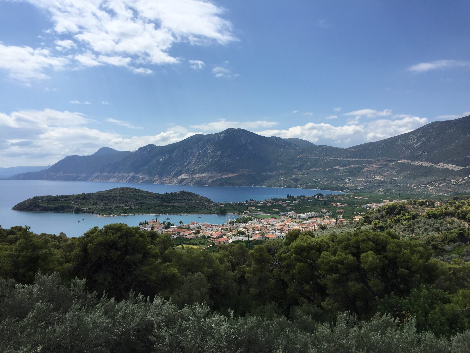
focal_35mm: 29
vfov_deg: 48.2
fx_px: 394
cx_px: 235
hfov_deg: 61.7
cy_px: 176
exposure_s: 1/3049
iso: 32
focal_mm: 4.15
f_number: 2.2
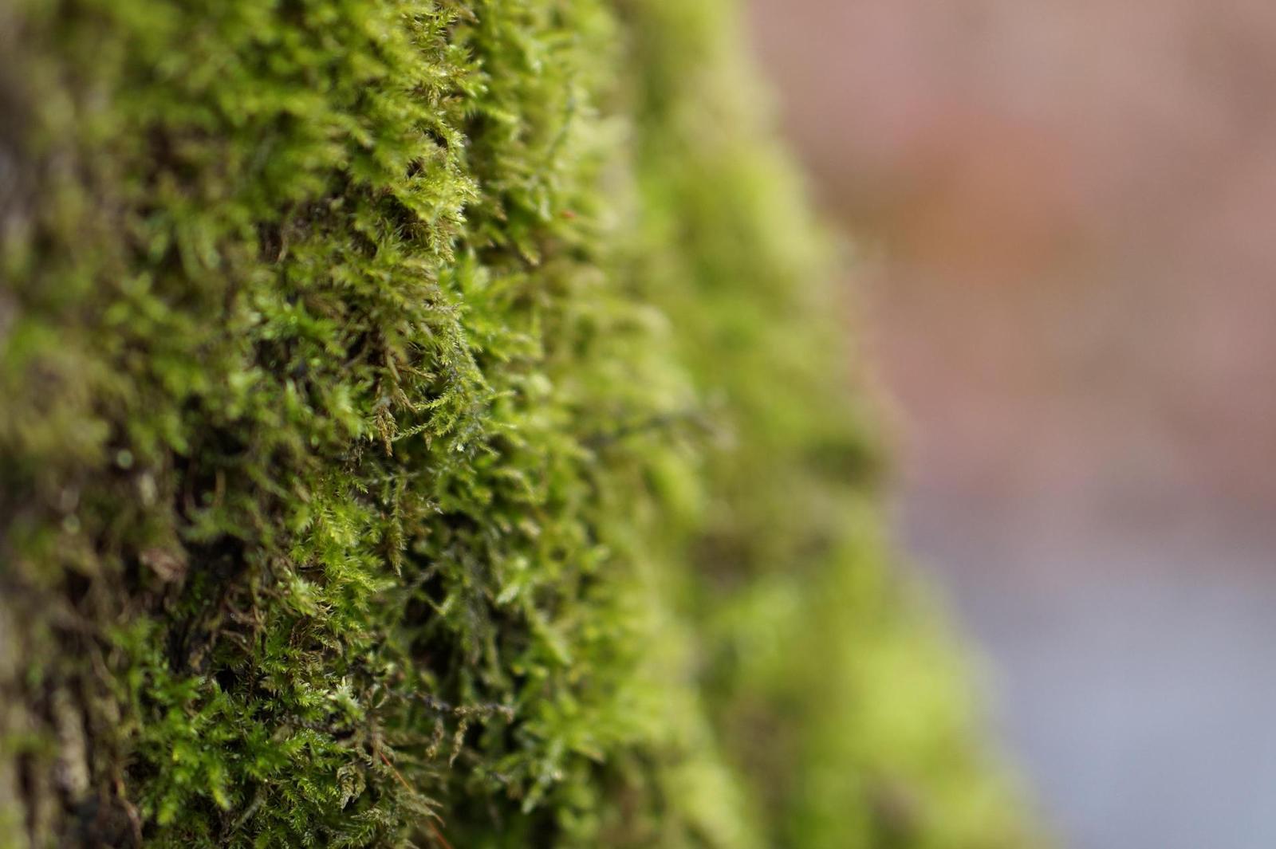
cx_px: 638
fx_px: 2657
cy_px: 424
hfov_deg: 27.0
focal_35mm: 75
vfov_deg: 18.2
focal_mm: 50
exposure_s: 1/200
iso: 400
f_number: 1.8
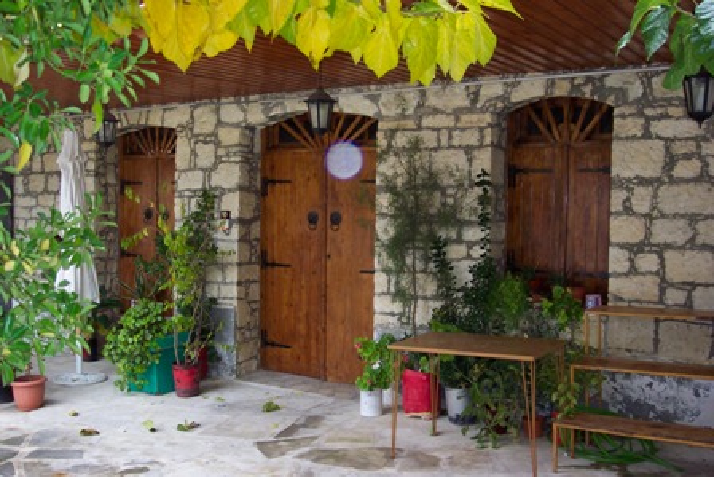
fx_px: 754
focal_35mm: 38
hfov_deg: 50.7
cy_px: 238
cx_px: 357
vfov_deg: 35.1
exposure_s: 1/30
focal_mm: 8
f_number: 2.8
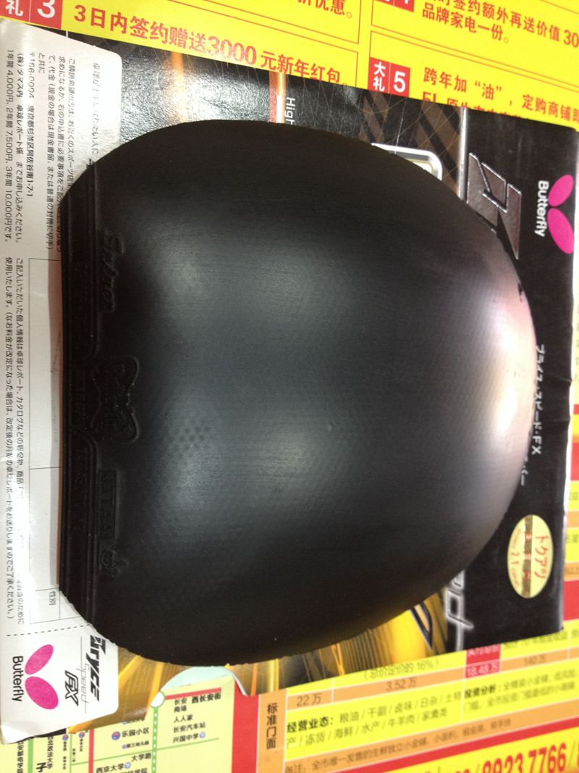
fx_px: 781
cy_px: 386
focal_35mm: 35
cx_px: 290
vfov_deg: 52.6
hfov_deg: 40.7
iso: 125
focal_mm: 4.28
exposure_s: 1/20
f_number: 2.4
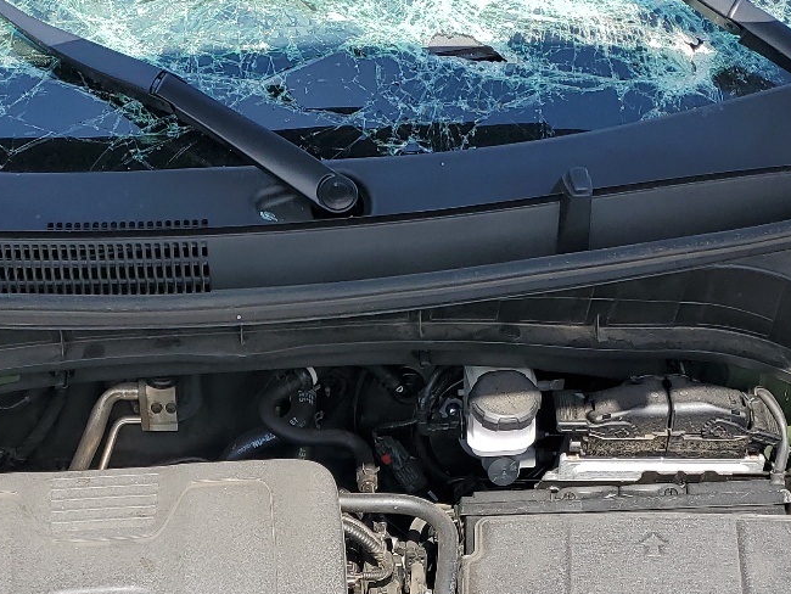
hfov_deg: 30.1
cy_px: 505
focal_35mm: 64
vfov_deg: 22.5
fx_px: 1463
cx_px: 276
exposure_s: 1/1667
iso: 50
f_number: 1.5
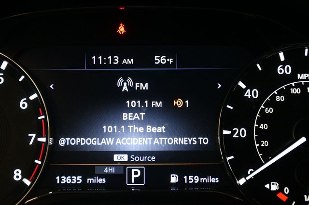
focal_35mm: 67
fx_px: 575
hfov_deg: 30.1
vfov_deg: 20.3
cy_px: 102
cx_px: 154
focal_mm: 45
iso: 2500
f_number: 4.5
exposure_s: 1/125
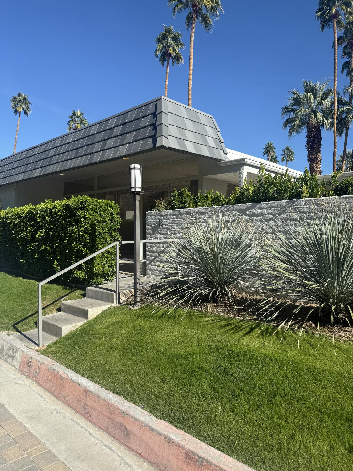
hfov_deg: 56.8
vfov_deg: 71.6
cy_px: 236
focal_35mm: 24
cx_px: 176
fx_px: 326
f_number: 1.78
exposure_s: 1/3759
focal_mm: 6.76
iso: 80
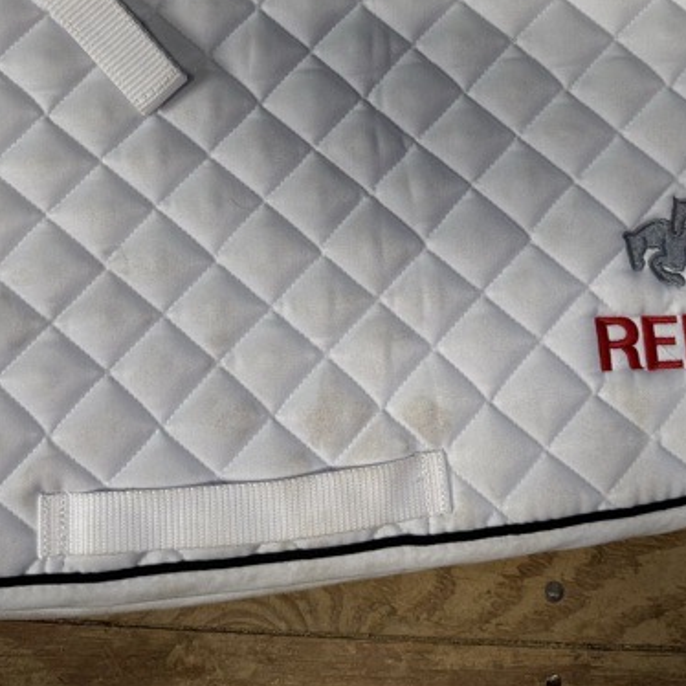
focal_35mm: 51
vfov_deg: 31.9
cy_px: 82
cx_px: 349
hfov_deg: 33.4
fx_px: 1143
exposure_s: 1/120
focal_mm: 6.76
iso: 100
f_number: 1.78
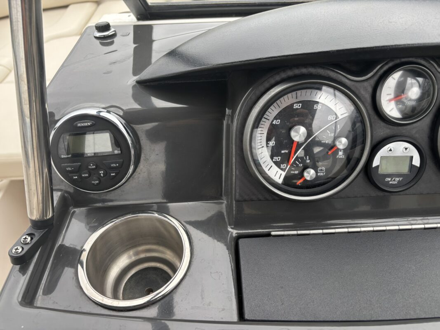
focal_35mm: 26
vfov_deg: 53.1
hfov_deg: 67.3
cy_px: 165
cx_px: 220
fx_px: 330
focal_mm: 5.96
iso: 50
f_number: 1.6
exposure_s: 1/390
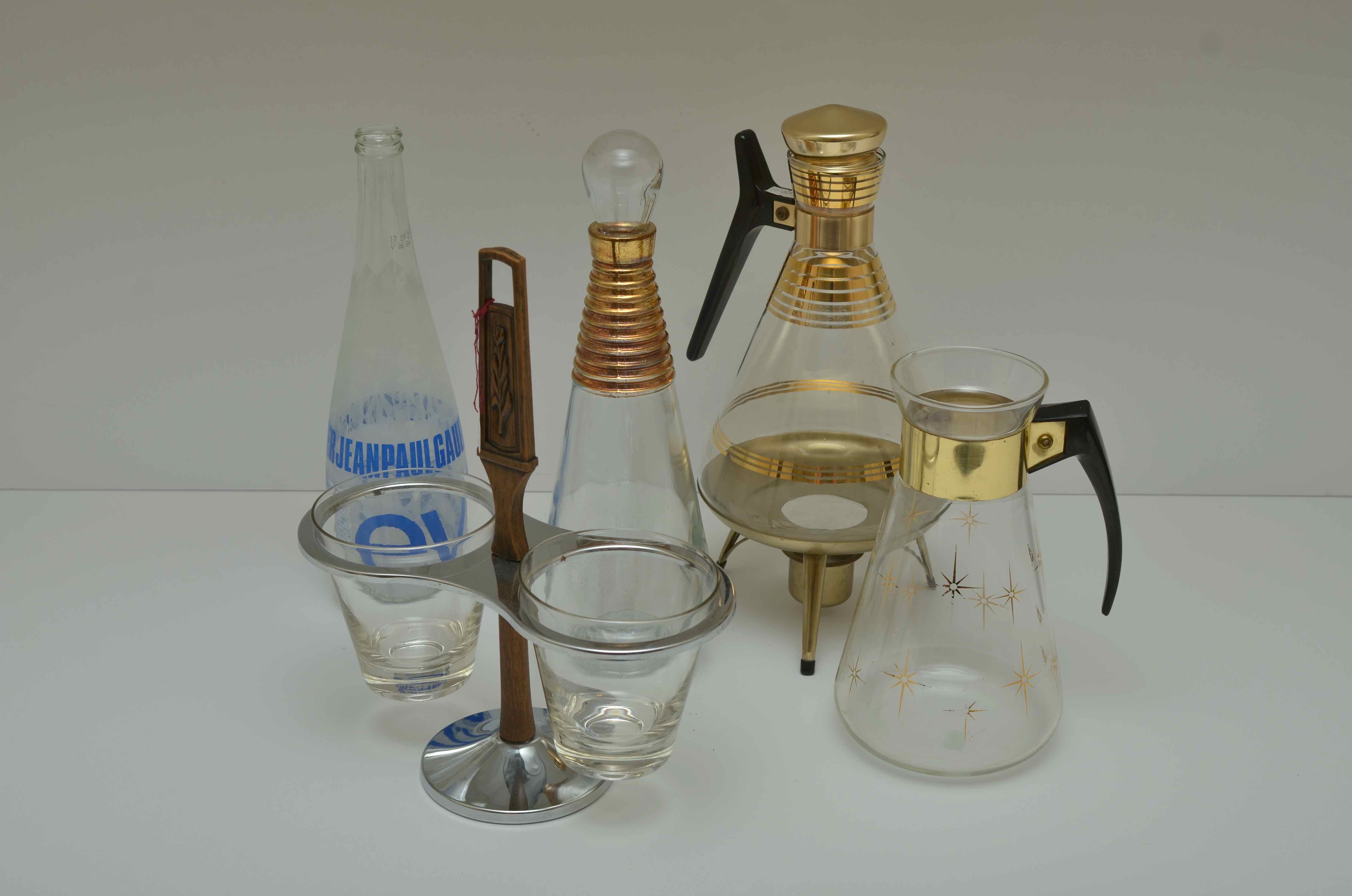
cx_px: 676
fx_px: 2136
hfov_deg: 35.1
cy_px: 448
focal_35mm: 57
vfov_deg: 23.7
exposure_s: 1/250
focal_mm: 38
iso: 100
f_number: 7.1
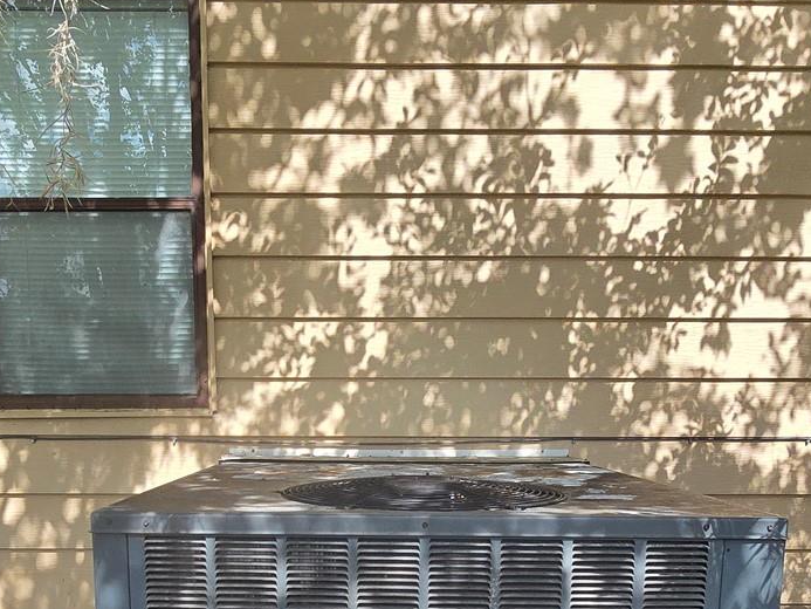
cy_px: 522
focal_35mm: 30
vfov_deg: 43.6
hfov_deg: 59.8
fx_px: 703
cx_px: 356
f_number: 2.2
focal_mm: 2.2
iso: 50
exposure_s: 1/641
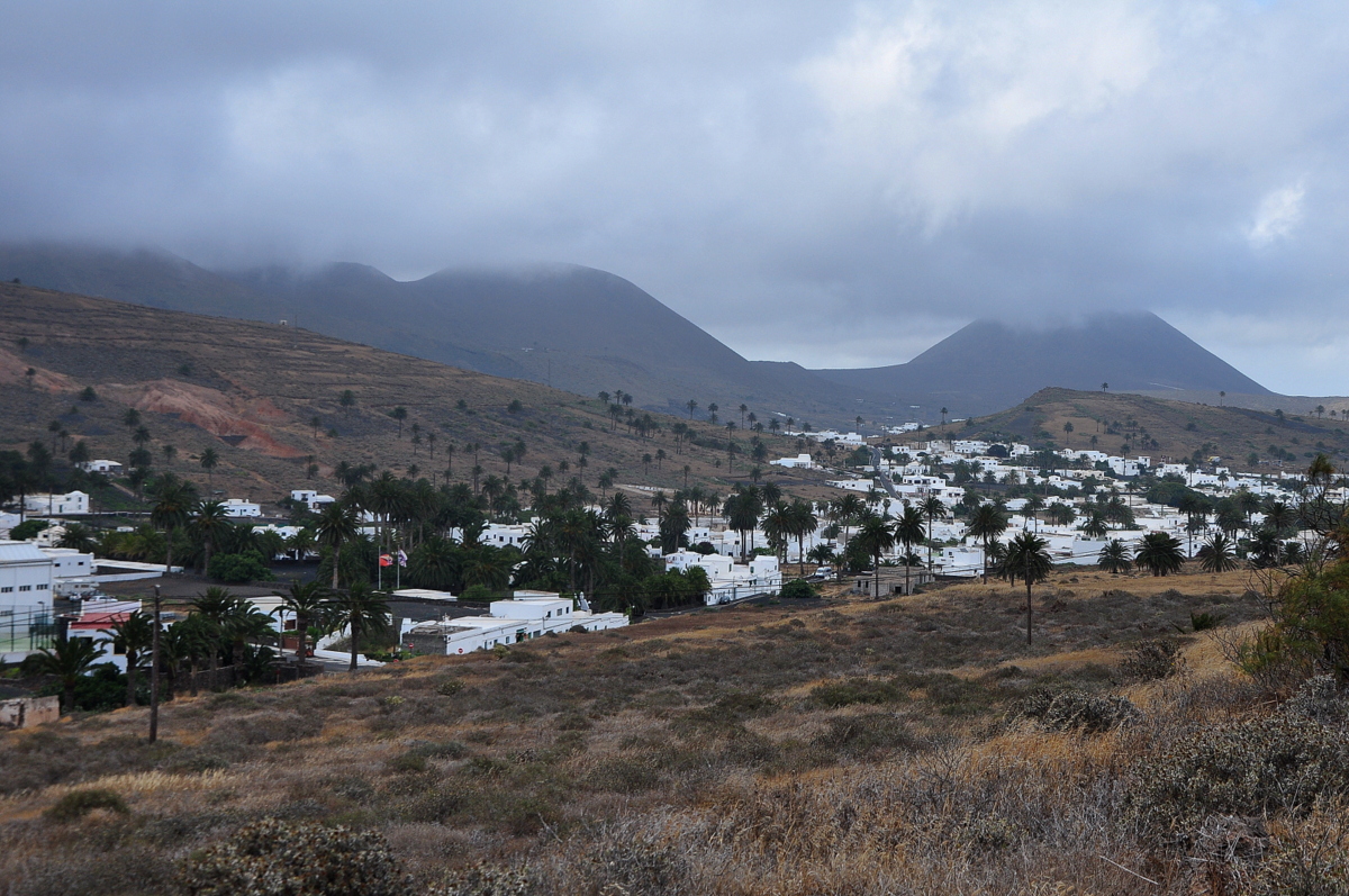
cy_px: 448
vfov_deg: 25.7
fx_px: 1965
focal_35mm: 52
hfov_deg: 37.9
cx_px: 674
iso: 400
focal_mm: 35
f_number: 9
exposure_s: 1/320
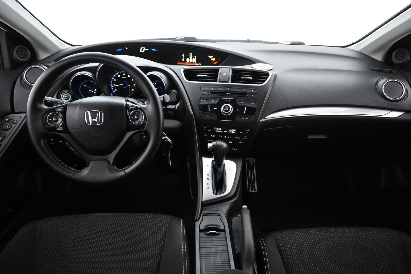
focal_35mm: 24
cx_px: 206
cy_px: 137
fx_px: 274
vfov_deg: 53.1
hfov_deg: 73.7
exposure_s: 1/25
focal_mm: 16
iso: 2000
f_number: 3.5
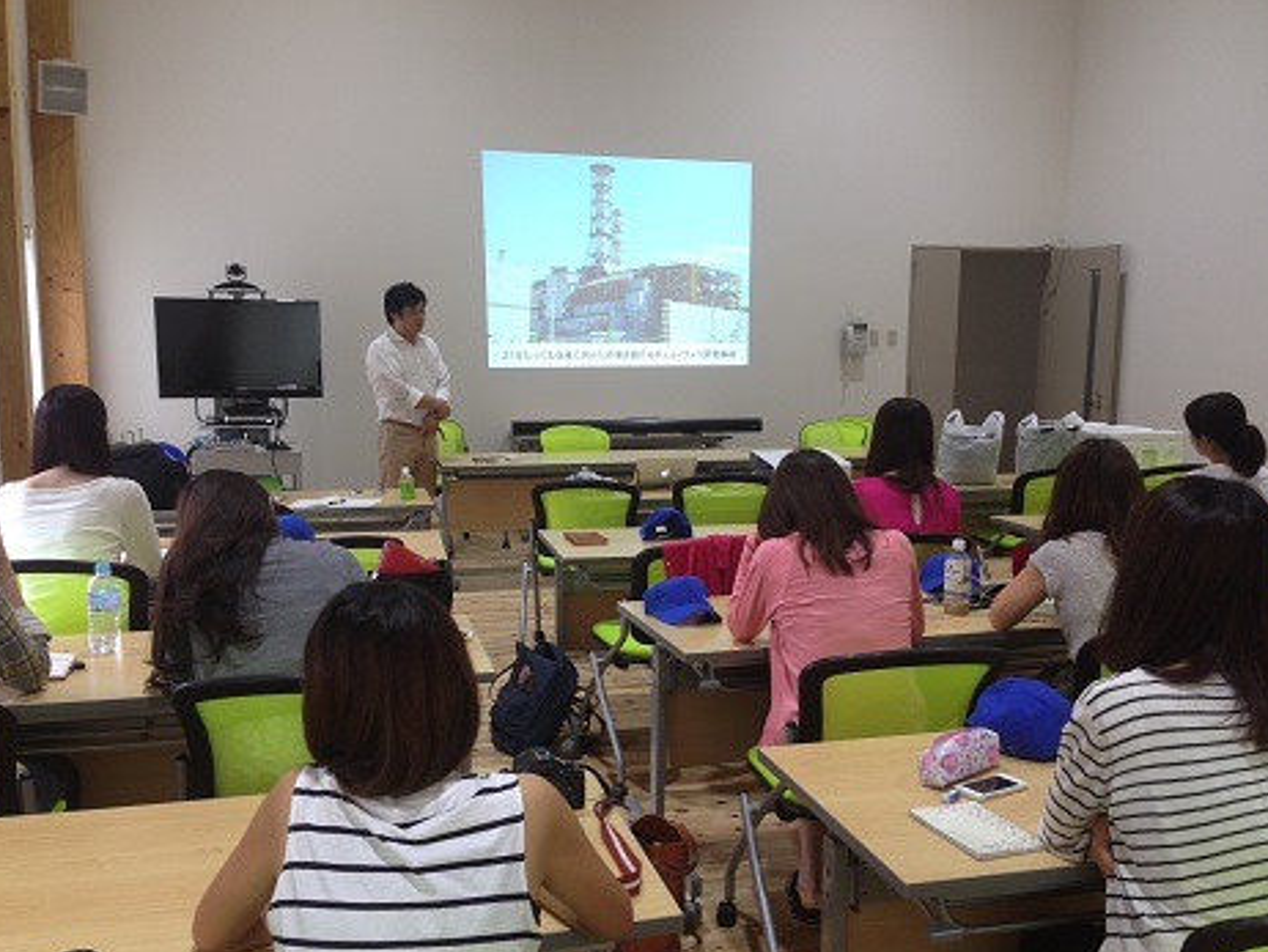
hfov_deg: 52.6
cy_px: 499
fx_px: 1283
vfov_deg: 40.7
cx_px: 656
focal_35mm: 35
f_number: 2.4
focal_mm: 4.12
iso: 50
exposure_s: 1/30
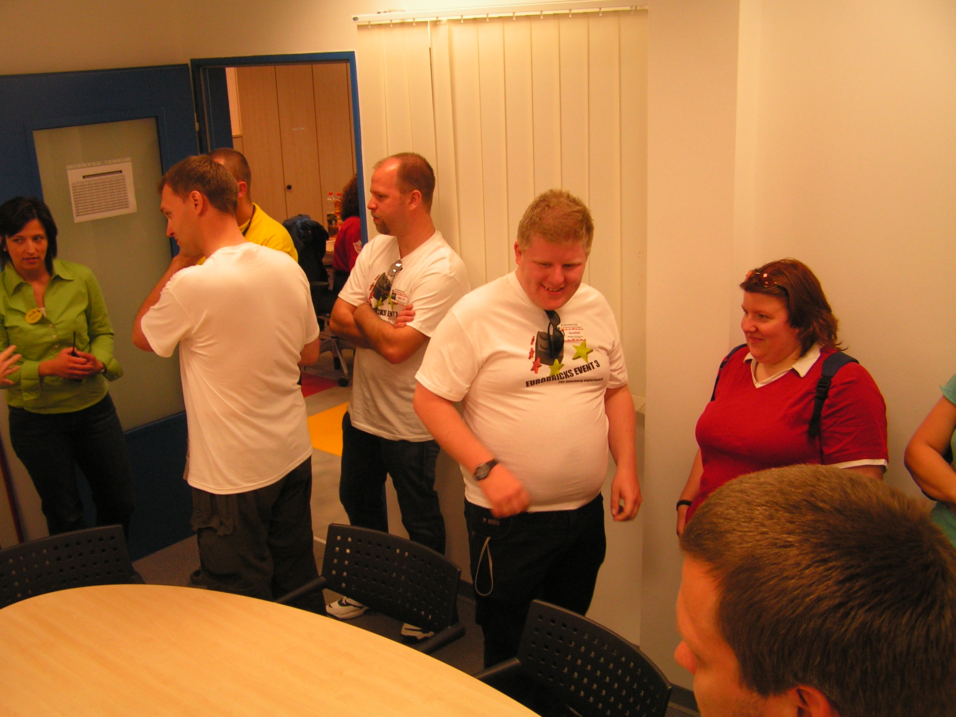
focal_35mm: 38
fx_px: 1049
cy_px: 358
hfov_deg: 49.0
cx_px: 478
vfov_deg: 37.7
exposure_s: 1/50
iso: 100
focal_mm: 6.3
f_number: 2.8
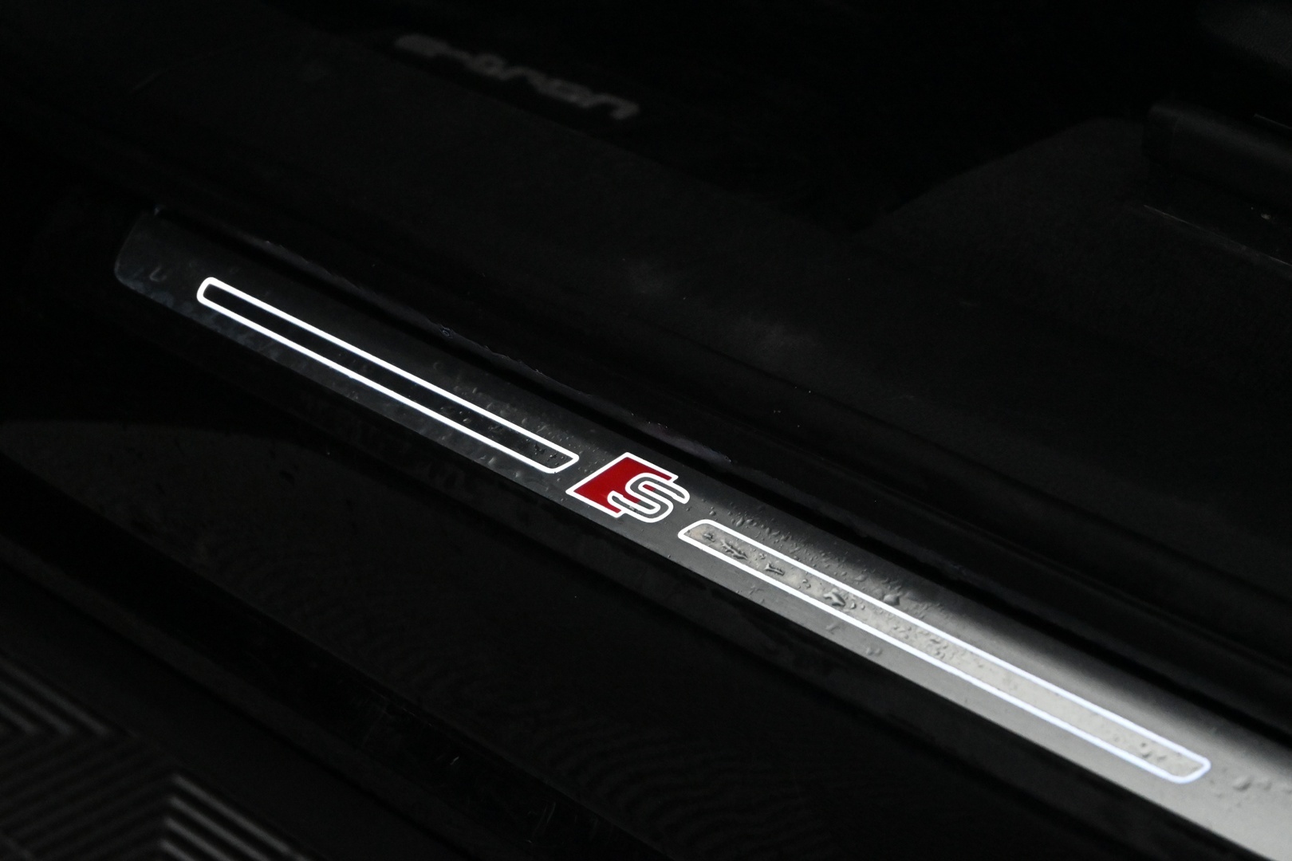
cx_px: 646
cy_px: 430
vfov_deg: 18.2
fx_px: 2691
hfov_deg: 27.0
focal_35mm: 75
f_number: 6.3
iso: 7200
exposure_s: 1/80
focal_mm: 50
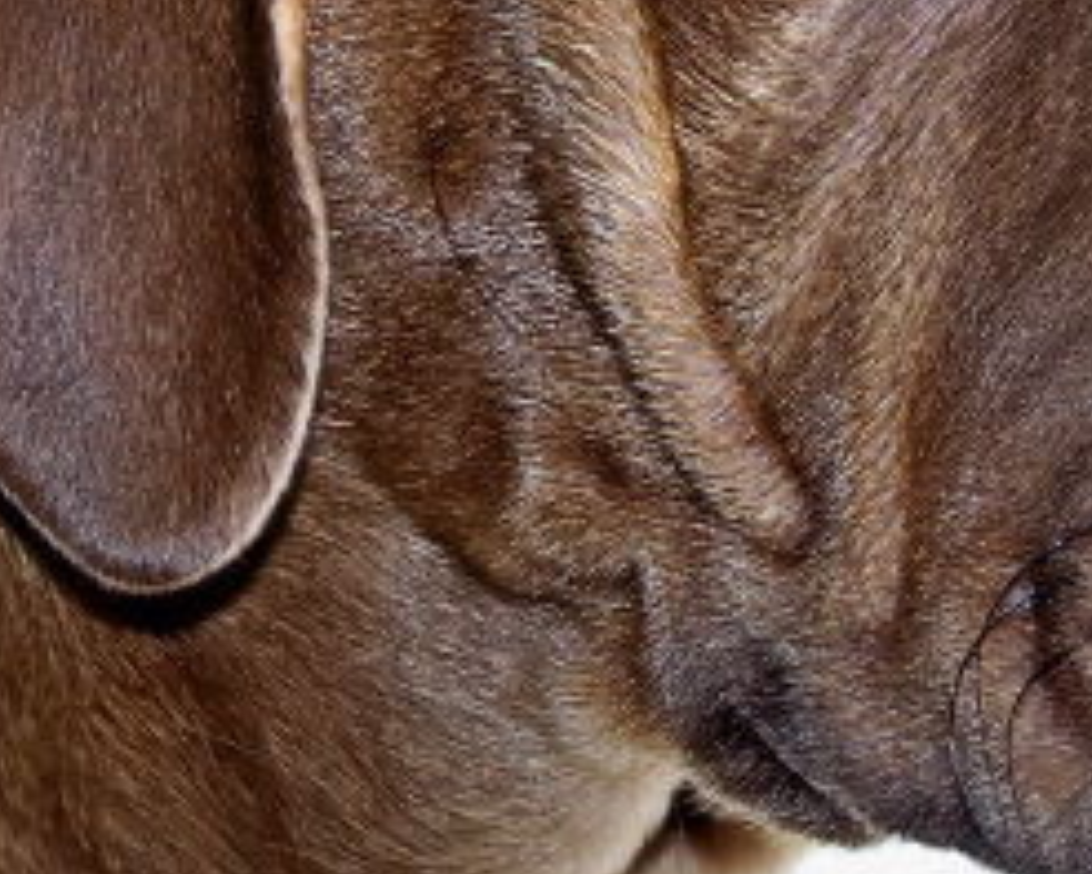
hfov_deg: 9.3
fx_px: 6725
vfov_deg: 7.4
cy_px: 67
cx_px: 697
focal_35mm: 208
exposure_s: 1/90
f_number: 3.2
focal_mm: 13.7
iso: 80
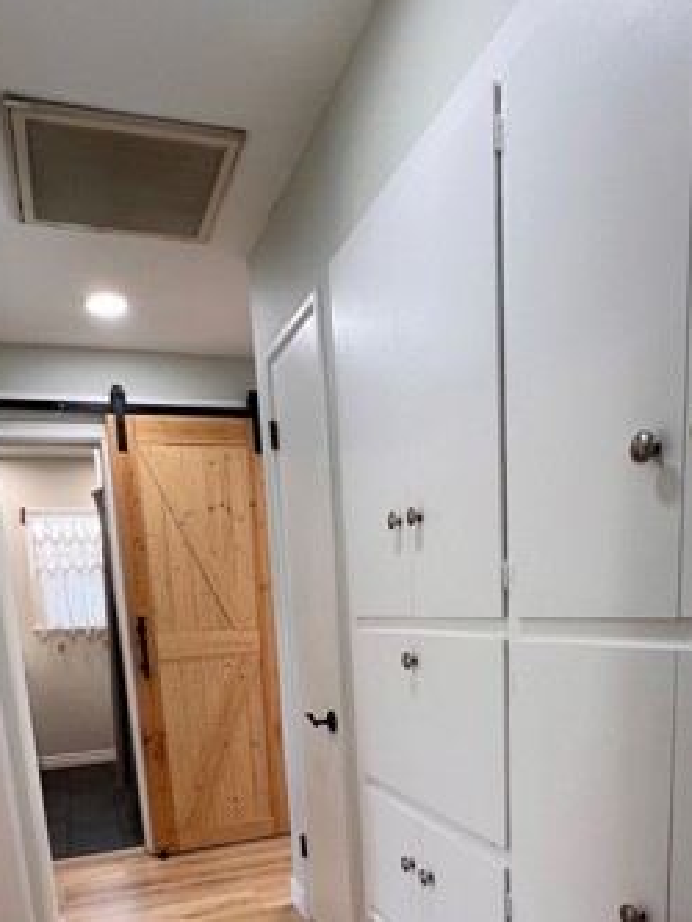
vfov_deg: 62.9
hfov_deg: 54.9
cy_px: 750
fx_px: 666
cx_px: 335
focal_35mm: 25
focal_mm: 1.57
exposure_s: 1/120
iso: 125
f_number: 1.8
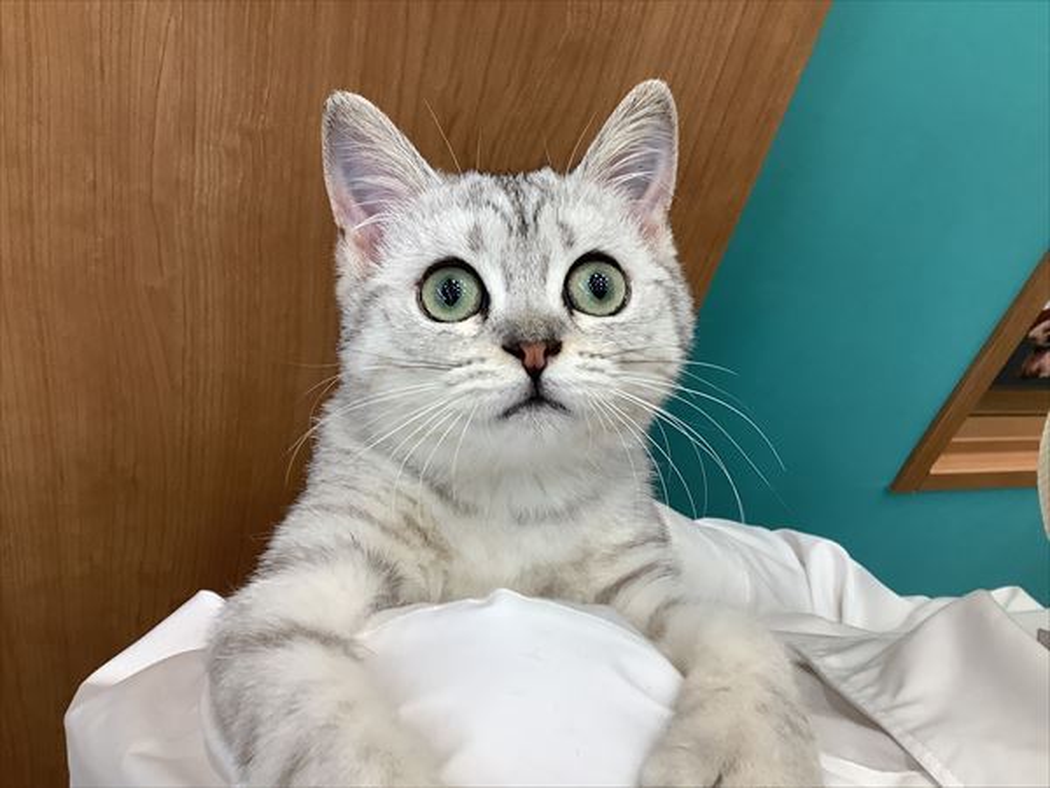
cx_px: 525
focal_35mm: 31
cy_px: 394
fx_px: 940
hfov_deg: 58.4
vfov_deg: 45.4
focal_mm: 3.3
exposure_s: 1/120
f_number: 2.4
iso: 100
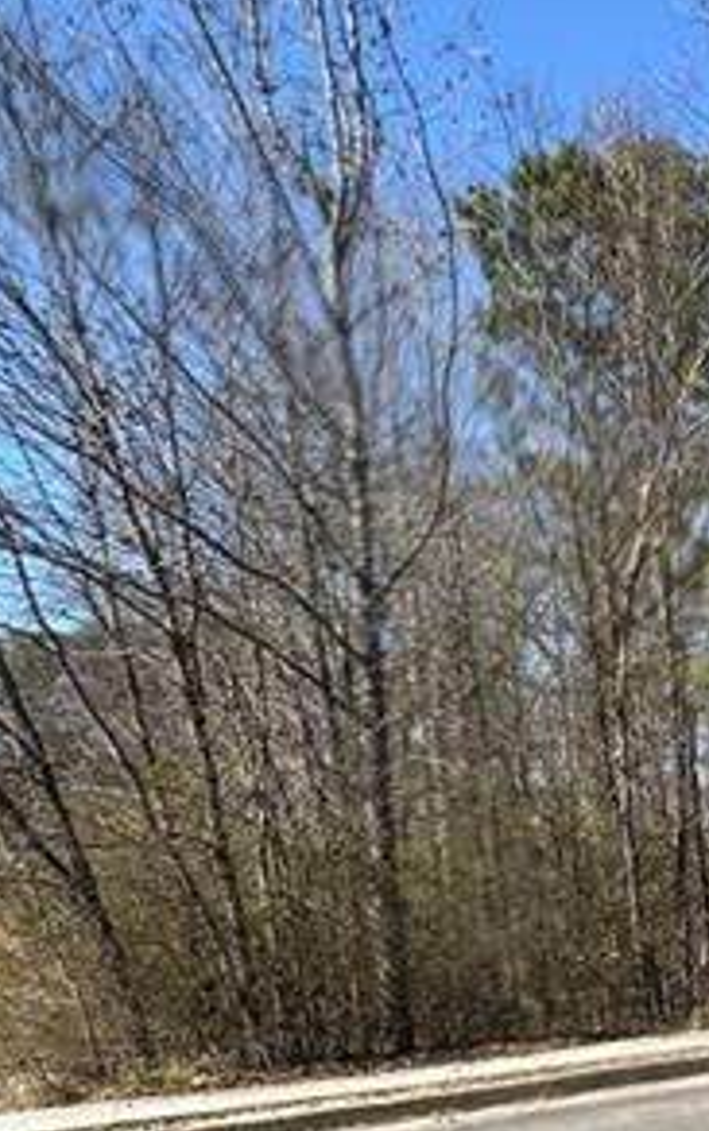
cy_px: 899
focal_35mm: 39
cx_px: 845
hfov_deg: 28.6
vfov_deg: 47.7
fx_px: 1203
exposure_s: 1/910
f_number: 2.2
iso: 50
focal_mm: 2.22
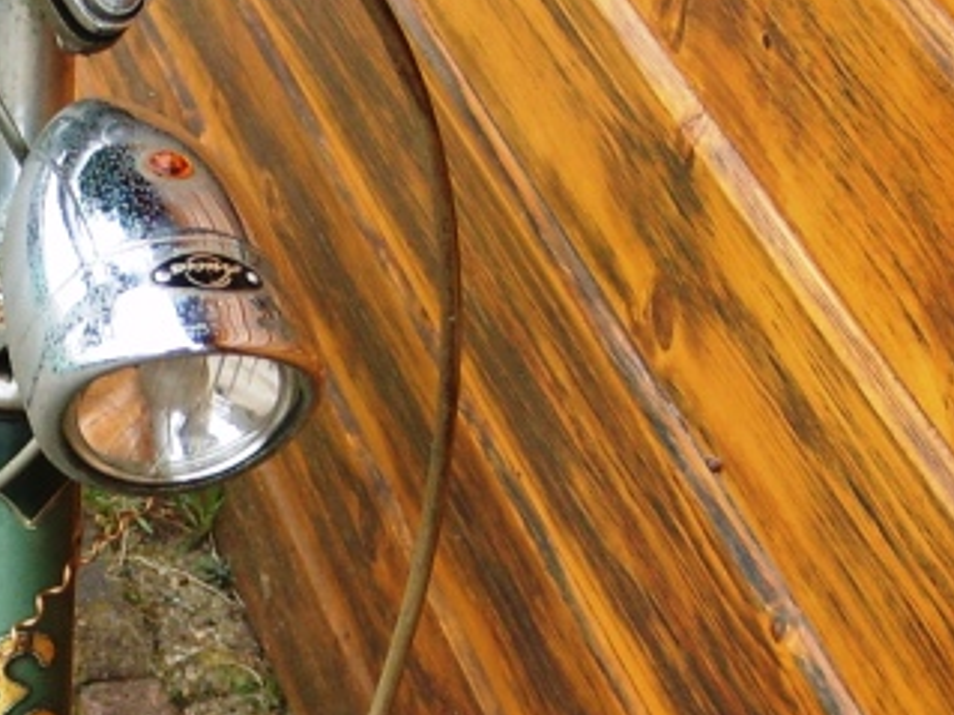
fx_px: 3802
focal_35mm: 138
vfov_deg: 10.7
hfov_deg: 14.1
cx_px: -33
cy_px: 574
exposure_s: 1/125
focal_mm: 7.2
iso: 50
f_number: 3
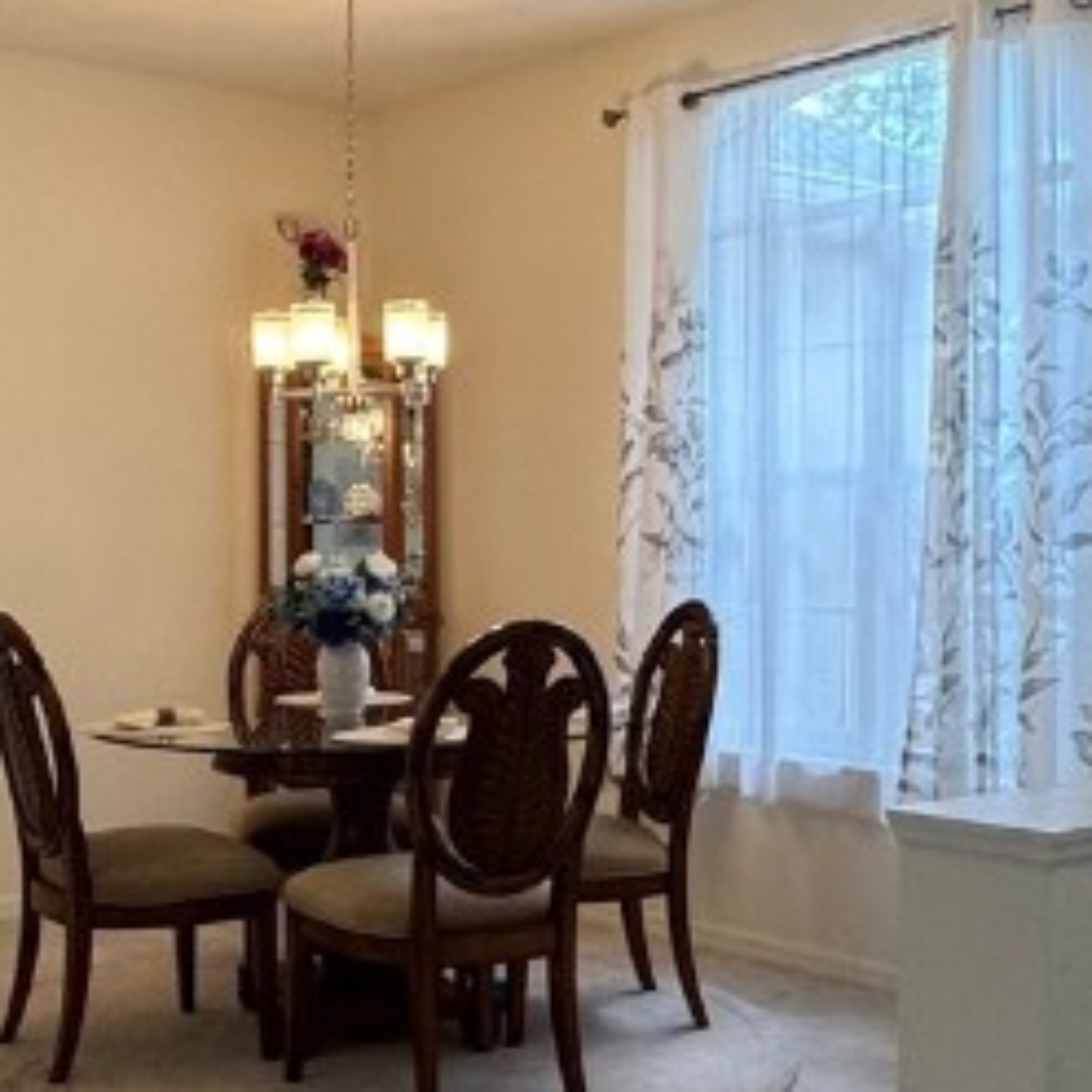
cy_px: 533
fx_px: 1820
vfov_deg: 33.4
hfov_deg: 33.0
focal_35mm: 51
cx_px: 326
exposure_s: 1/60
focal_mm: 2.22
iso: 160
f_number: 2.2
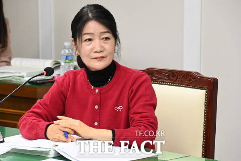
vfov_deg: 6.8
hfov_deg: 10.2
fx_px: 1352
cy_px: 80
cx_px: 120
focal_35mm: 202
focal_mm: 135
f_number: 9
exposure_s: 1/160
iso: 4000
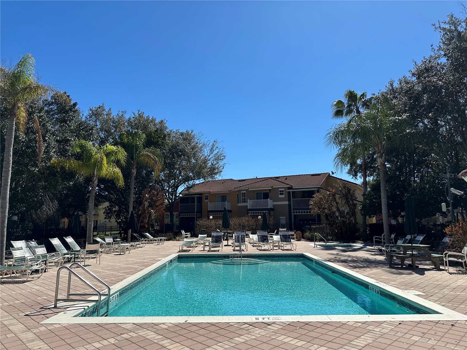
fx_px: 324
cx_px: 234
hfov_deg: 71.6
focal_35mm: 24
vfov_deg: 56.8
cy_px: 175
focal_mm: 6.86
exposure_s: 1/5848
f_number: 1.78
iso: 80
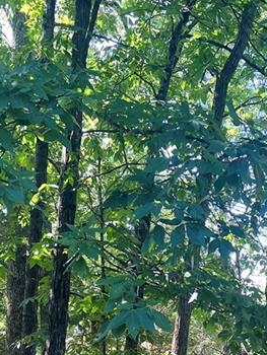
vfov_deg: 31.2
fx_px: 585
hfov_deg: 25.6
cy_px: 357
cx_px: 161
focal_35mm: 57
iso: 50
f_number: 1.5
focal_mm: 5.7
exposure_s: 1/168
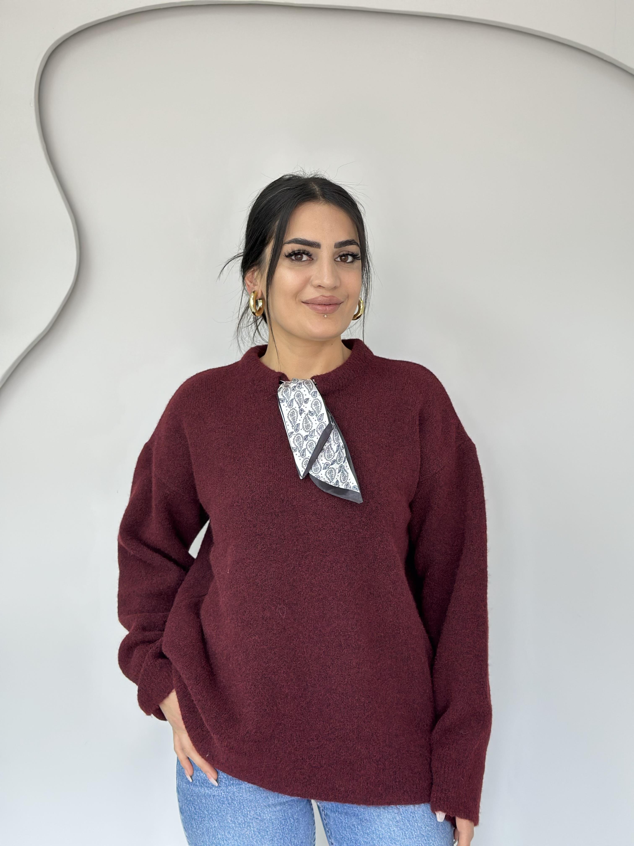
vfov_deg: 39.7
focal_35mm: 48
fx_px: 1172
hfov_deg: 30.3
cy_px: 423
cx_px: 317
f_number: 1.78
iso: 125
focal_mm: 6.86
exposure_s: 1/100
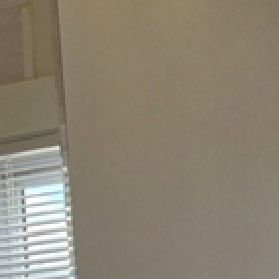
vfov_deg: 12.5
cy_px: 645
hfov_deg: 14.5
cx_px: 396
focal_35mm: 113
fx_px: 1030
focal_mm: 5.4
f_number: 1.8
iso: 25
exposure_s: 1/149
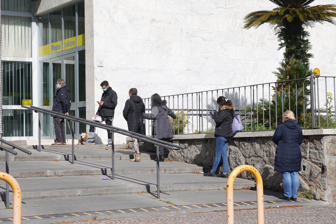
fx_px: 793
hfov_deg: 23.9
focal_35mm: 85
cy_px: 112
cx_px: 168
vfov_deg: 16.1
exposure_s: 1/250
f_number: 8
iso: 100
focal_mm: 57
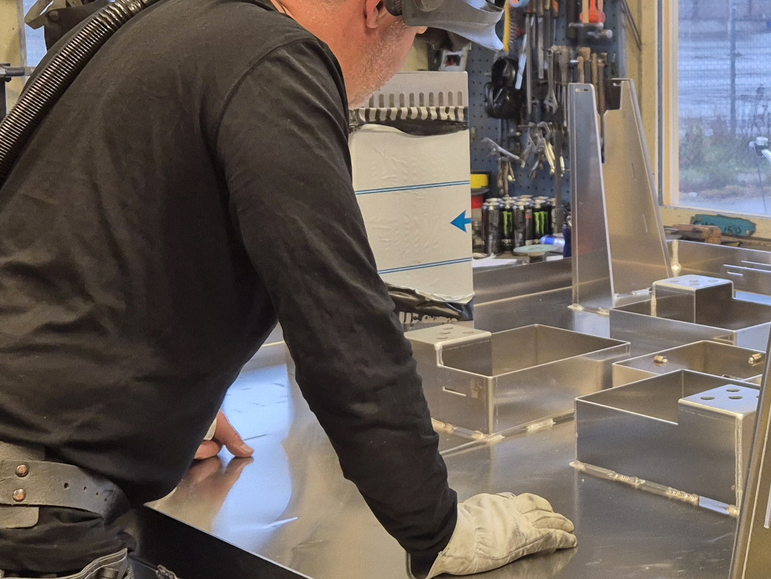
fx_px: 1448
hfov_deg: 28.6
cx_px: 706
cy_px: 242
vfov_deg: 22.6
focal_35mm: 65
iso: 125
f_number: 1.8
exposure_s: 1/100
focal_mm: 5.4
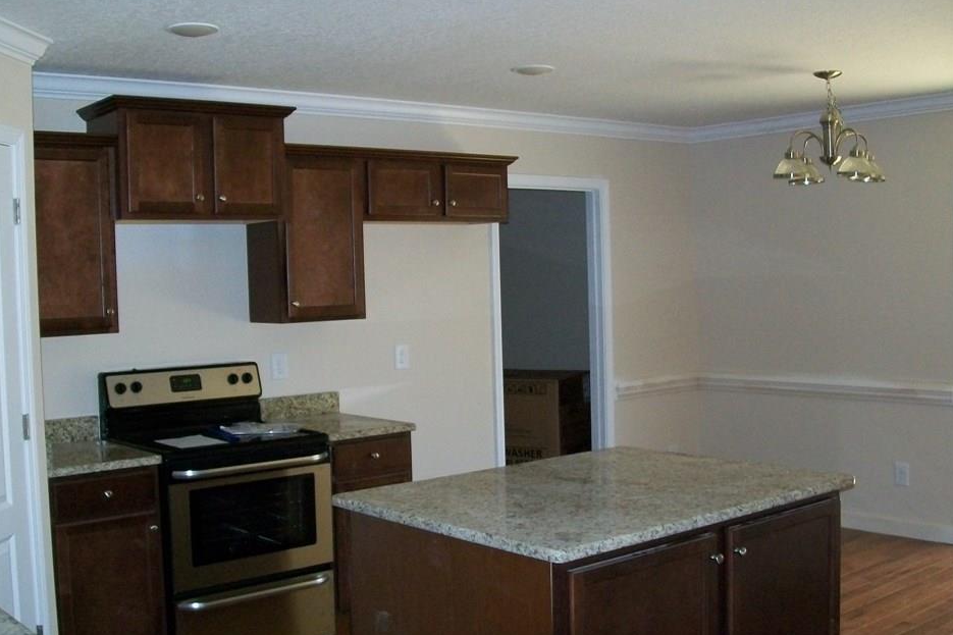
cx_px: 436
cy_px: 321
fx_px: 1085
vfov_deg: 32.6
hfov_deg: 47.4
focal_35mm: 41
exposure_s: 1/60
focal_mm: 6
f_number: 2.7
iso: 160
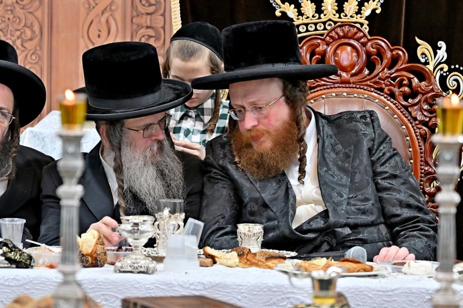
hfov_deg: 13.1
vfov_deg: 8.7
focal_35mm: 157
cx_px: 232
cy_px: 154
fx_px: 2018
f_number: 4
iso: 500
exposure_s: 1/160
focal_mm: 105
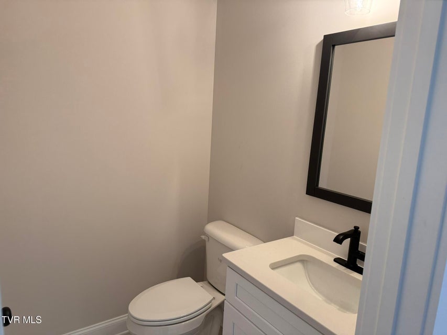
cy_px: 168
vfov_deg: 56.8
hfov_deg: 71.6
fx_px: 310
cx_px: 224
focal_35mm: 24
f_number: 1.78
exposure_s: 1/120
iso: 160
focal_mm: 6.76
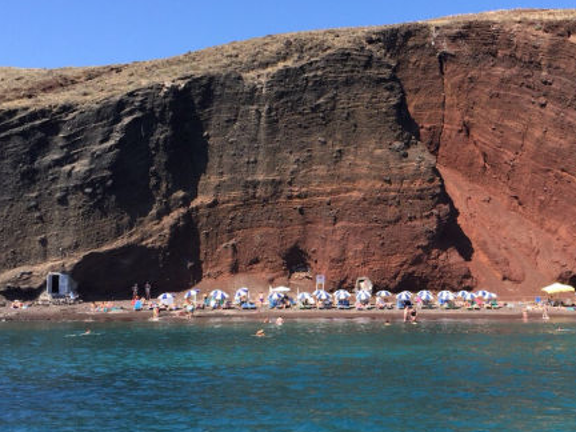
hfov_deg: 39.3
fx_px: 782
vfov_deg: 30.9
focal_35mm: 47
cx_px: 433
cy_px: 235
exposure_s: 1/1130
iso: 32
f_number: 2.2
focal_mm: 4.15
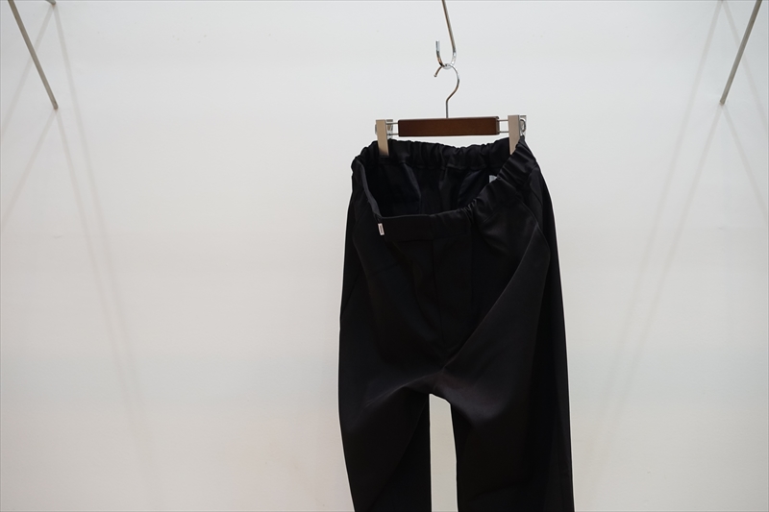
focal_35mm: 55
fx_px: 1175
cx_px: 384
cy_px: 256
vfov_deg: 24.6
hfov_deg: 36.3
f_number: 4
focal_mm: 55
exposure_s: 1/60
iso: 800
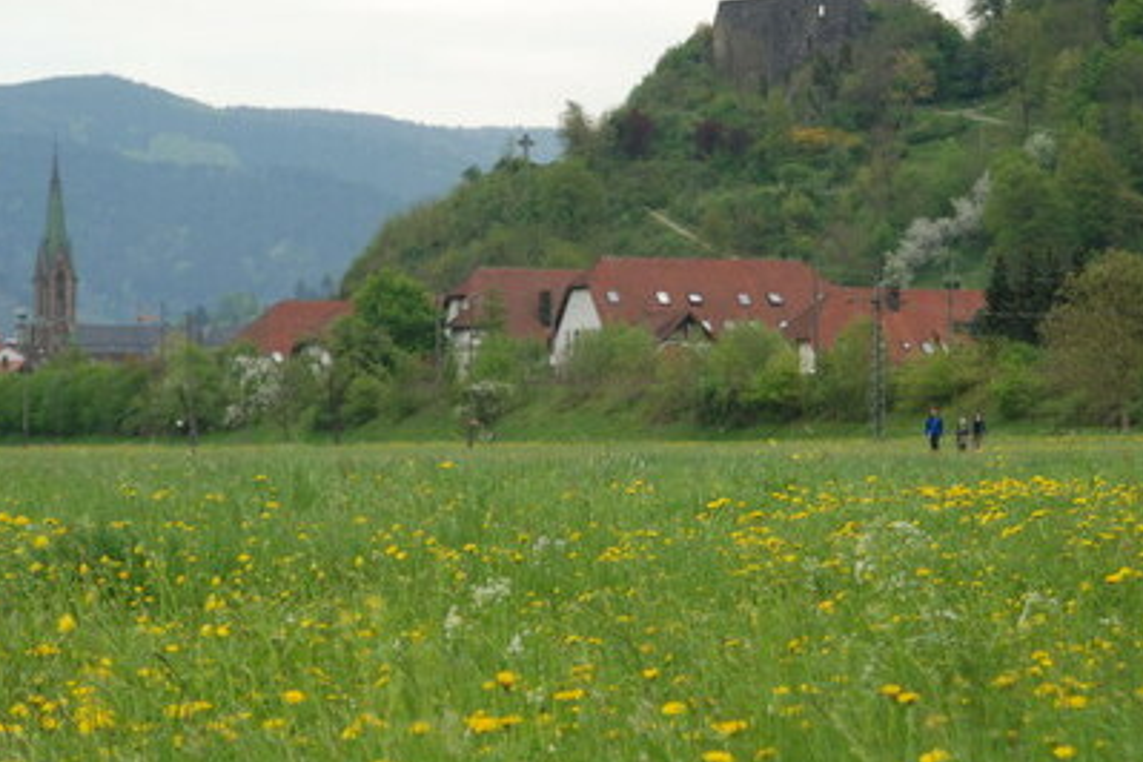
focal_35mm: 158
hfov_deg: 13.0
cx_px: 699
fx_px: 5016
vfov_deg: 8.7
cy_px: 269
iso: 125
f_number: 5.3
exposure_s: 1/125
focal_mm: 70
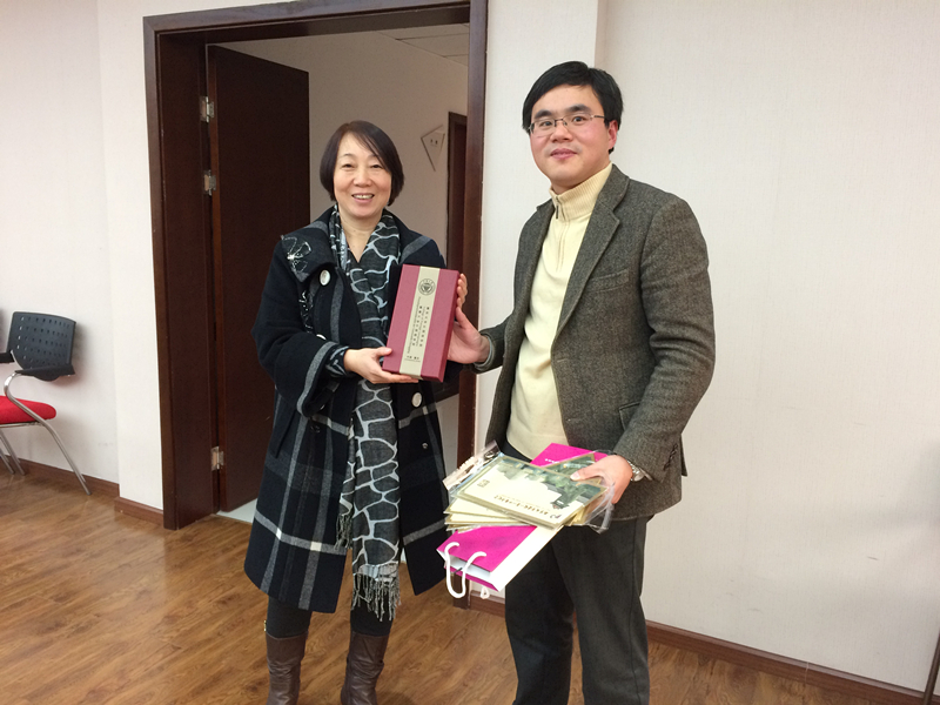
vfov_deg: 48.2
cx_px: 470
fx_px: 787
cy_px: 352
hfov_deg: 61.7
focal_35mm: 29
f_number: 2.2
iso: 80
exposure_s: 1/33
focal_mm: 4.15
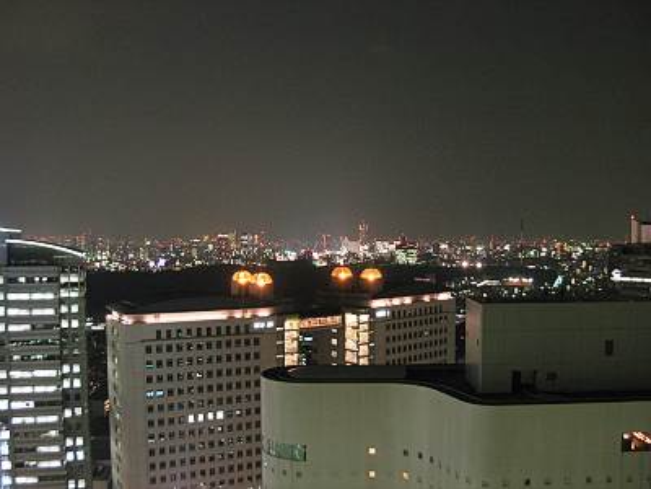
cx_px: 326
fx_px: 715
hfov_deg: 49.0
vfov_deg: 37.7
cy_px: 244
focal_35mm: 38
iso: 308
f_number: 2.9
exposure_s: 1/1.4
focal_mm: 6.3
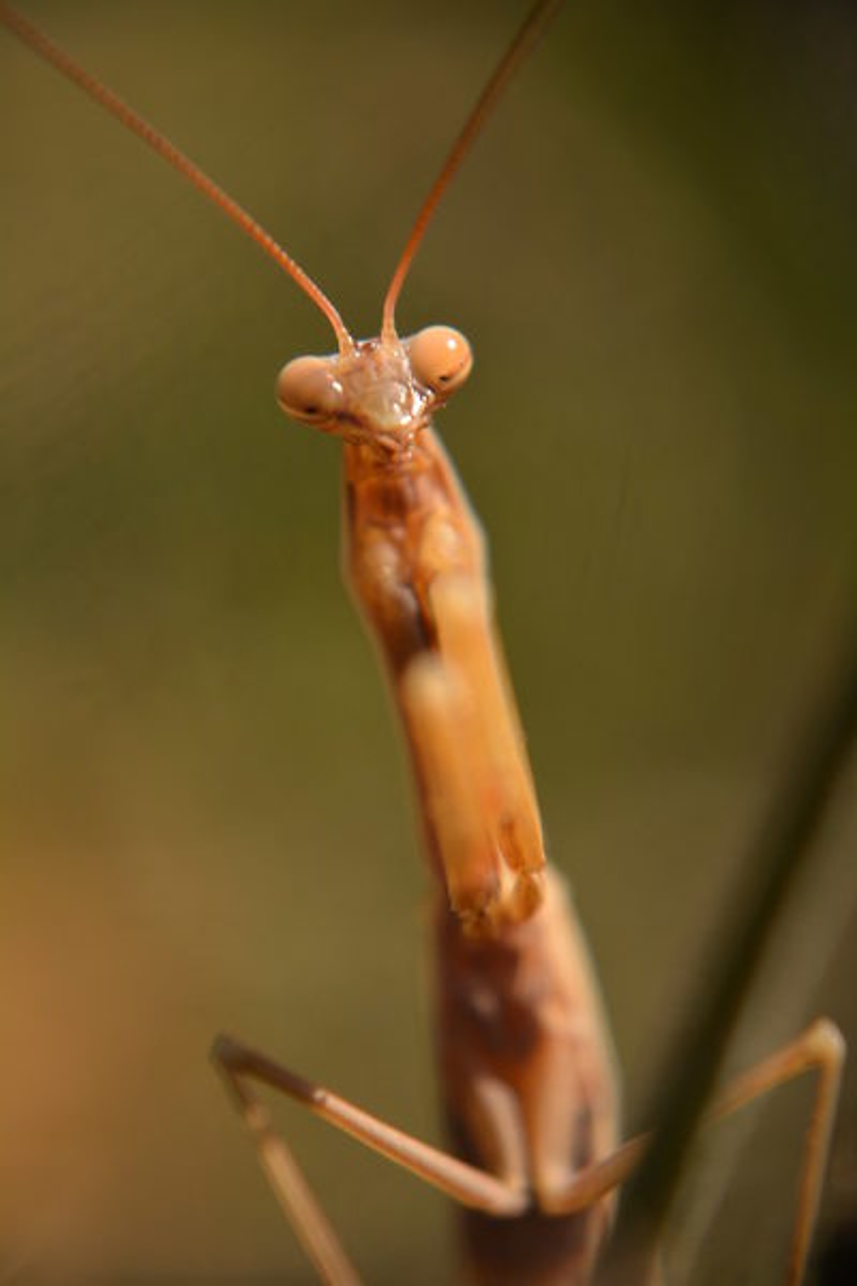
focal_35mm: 82
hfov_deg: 16.6
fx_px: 2946
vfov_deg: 24.6
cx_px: 428
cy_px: 643
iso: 100
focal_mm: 55
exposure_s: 1/125
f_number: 5.6
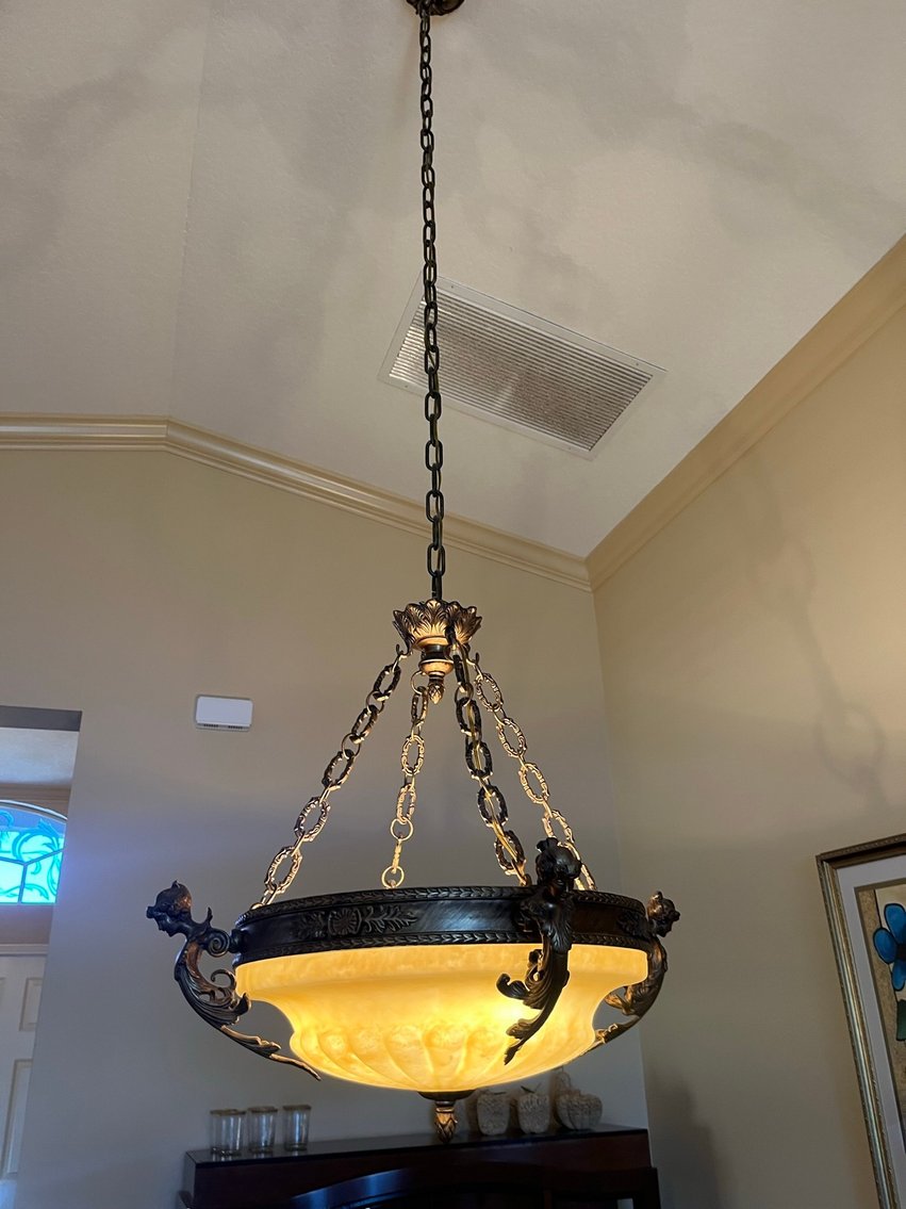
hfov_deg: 53.1
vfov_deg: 67.3
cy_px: 604
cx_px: 453
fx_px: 907
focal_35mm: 26
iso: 100
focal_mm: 5.1
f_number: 1.6
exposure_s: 1/60
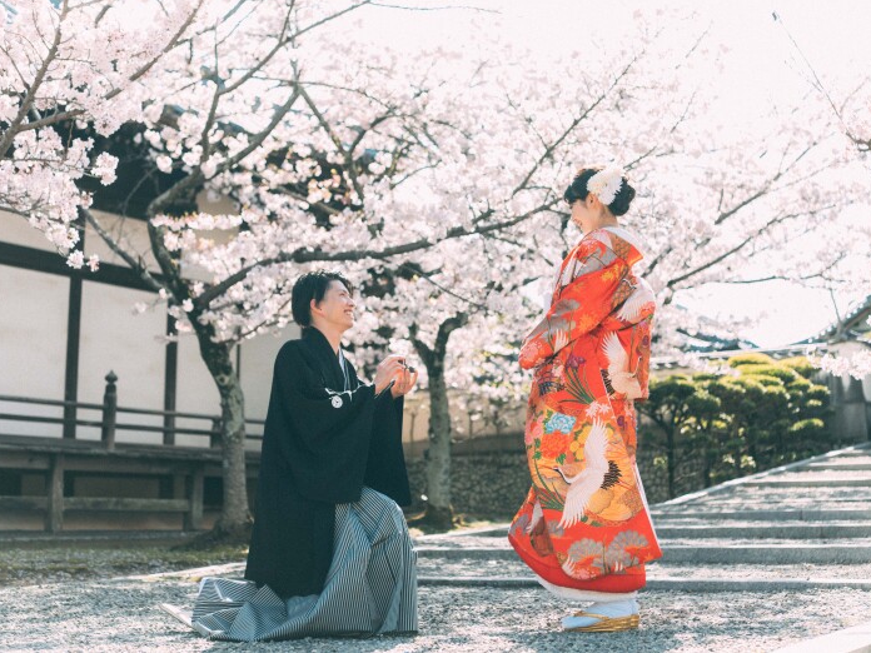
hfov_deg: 36.2
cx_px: 468
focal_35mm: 53
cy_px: 321
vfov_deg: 27.5
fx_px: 1334
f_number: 2.8
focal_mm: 48
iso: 200
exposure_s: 1/640
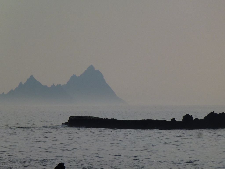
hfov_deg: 4.1
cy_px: 84
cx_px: 112
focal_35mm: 480
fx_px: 3120
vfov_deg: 3.1
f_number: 6.3
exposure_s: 1/2000
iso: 100
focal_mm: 68.8
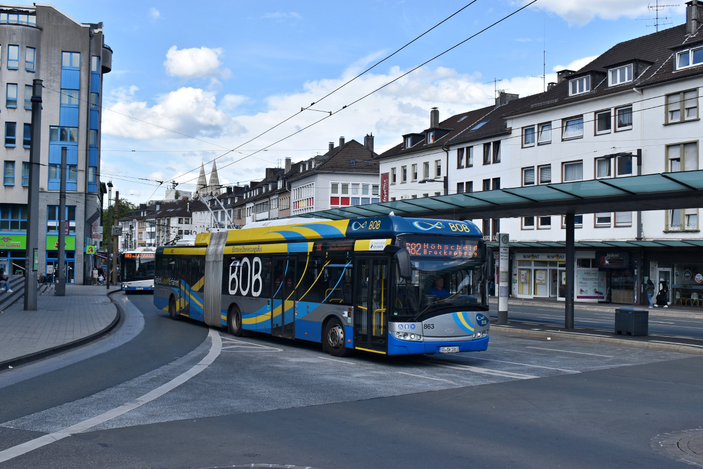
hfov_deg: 47.9
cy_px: 234
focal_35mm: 40
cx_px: 352
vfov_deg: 33.0
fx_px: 791
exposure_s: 1/400
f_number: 10
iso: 200
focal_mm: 27
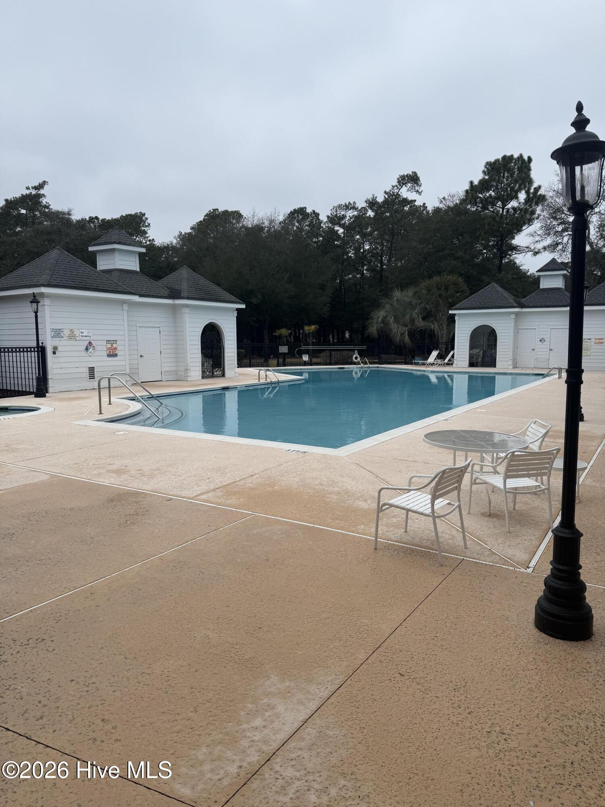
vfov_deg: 71.6
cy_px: 404
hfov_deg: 56.8
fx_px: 559
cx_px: 302
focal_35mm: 24
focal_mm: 6.76
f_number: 1.78
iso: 80
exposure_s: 1/2169
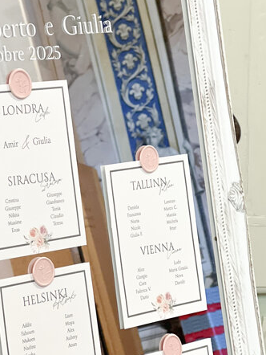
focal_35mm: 149
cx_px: 18
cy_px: 135
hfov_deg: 9.9
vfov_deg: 13.2
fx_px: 1525
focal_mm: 9
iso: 160
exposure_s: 1/35
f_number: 2.8
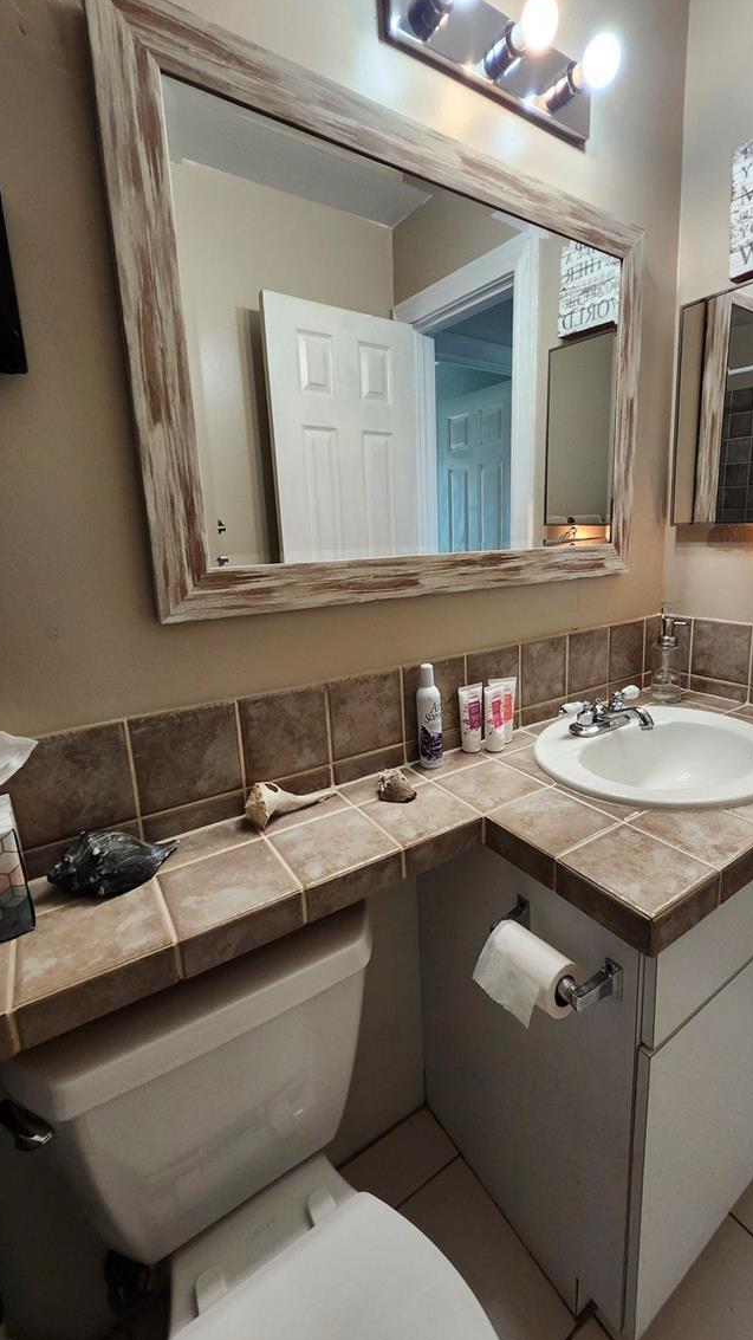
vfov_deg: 103.0
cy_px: 646
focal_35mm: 15
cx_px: 437
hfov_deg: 70.0
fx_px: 533
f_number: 2.2
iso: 200
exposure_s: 1/60
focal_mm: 1.74
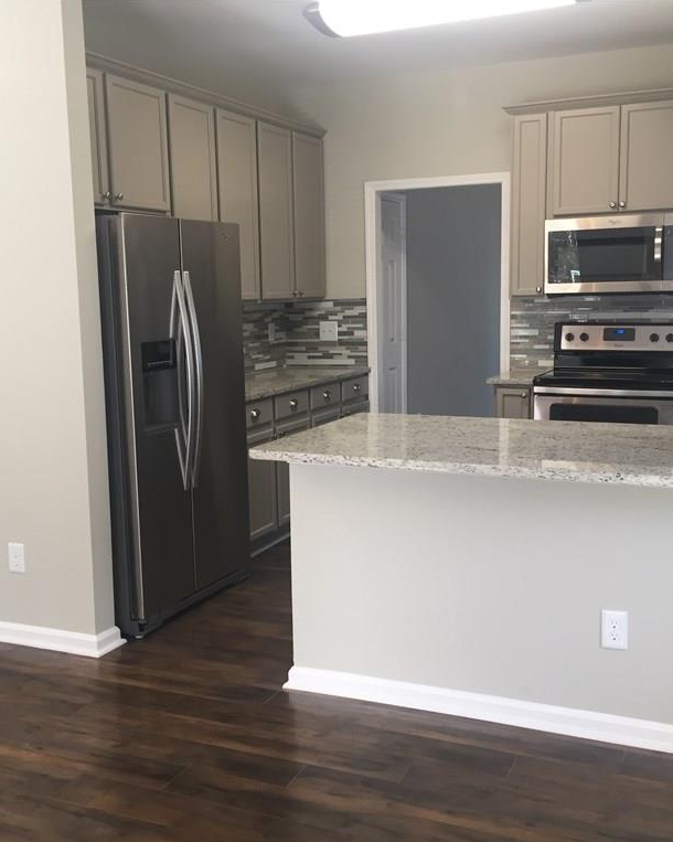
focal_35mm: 38
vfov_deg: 47.9
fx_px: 946
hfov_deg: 39.1
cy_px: 422
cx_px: 333
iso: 32
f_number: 2.2
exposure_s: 1/40
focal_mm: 4.15
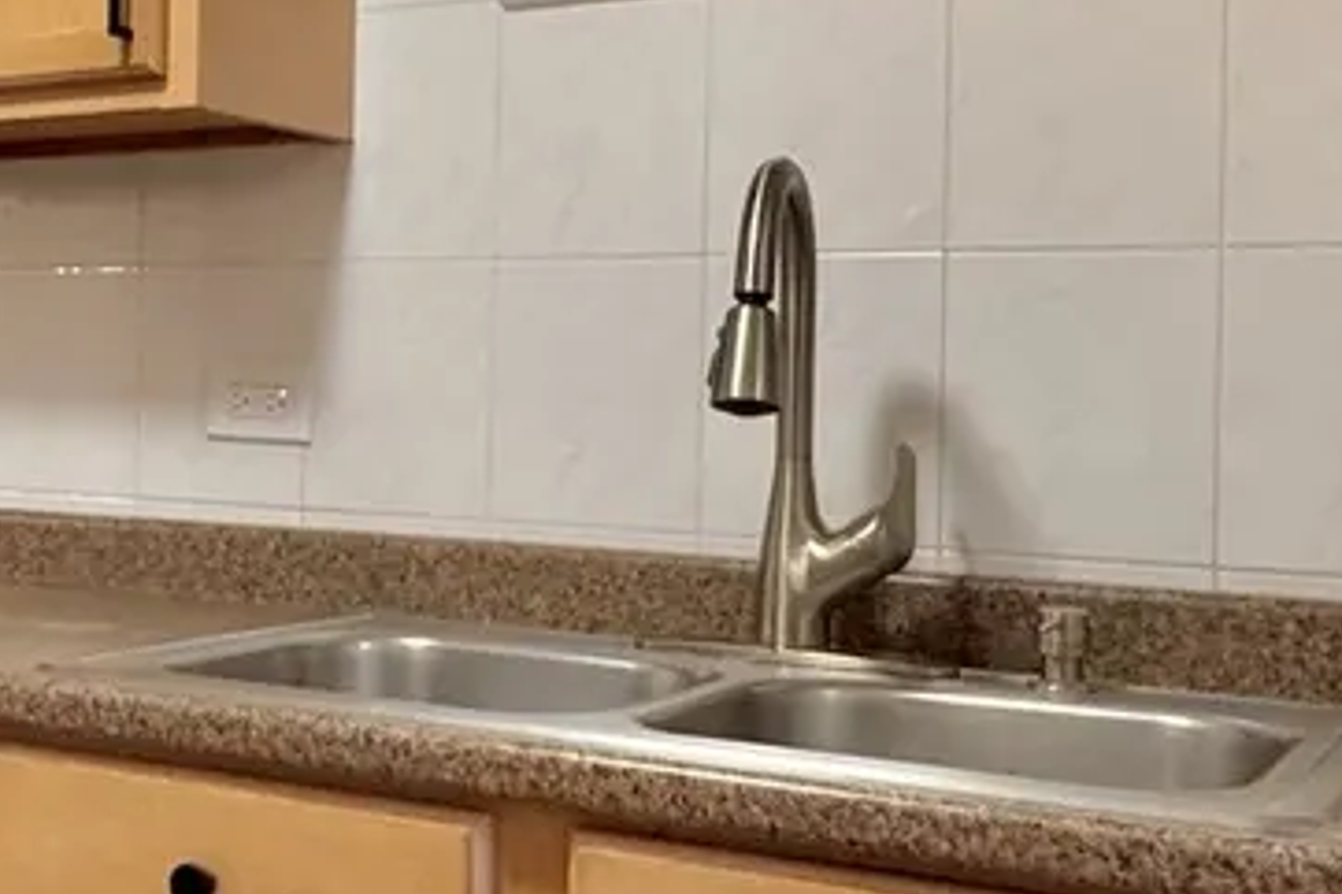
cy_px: 367
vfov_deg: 23.3
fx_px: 2161
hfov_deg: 31.5
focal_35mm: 58
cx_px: -44
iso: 320
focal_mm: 2.22
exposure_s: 1/60
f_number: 2.2
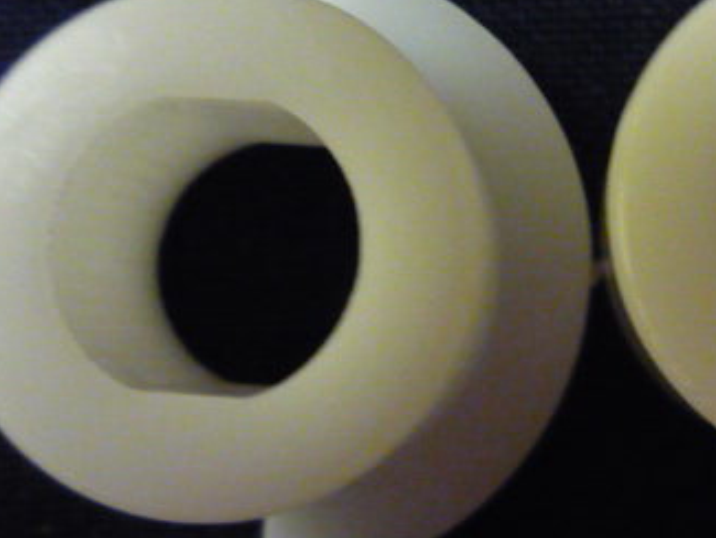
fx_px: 1221
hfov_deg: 31.7
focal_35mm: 59
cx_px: 588
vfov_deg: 24.8
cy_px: 238
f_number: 3.3
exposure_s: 1/13
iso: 800
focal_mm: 5.2
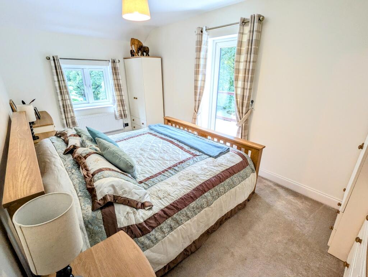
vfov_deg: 78.2
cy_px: 138
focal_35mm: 16
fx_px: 170
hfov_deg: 94.4
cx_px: 184
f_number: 2.2
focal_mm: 2.35
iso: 141
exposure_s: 1/50
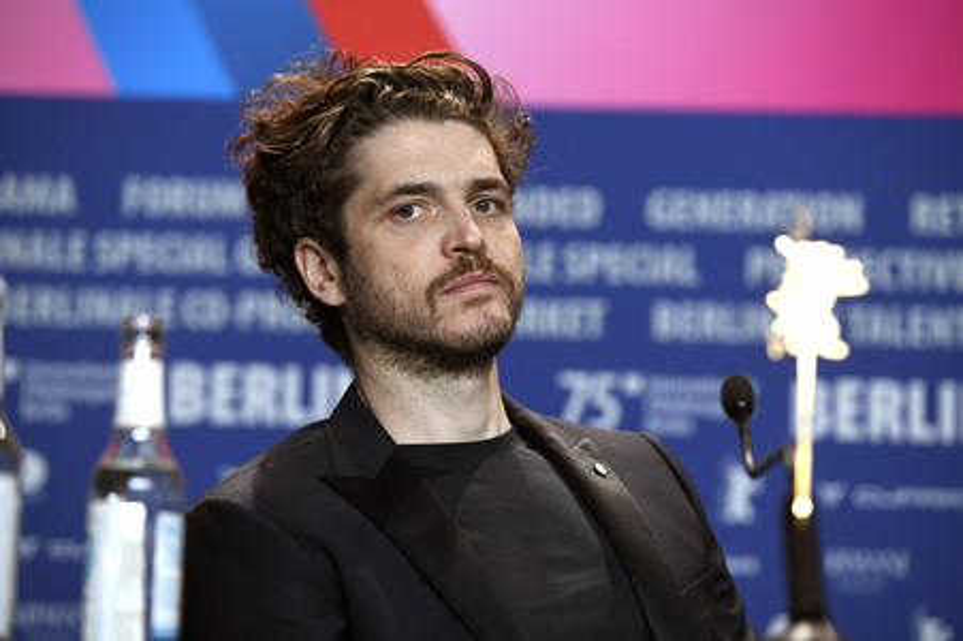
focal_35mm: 145
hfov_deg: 14.2
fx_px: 3876
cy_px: 320
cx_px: 482
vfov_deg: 9.4
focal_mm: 145
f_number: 4
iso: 1600
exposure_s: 1/250
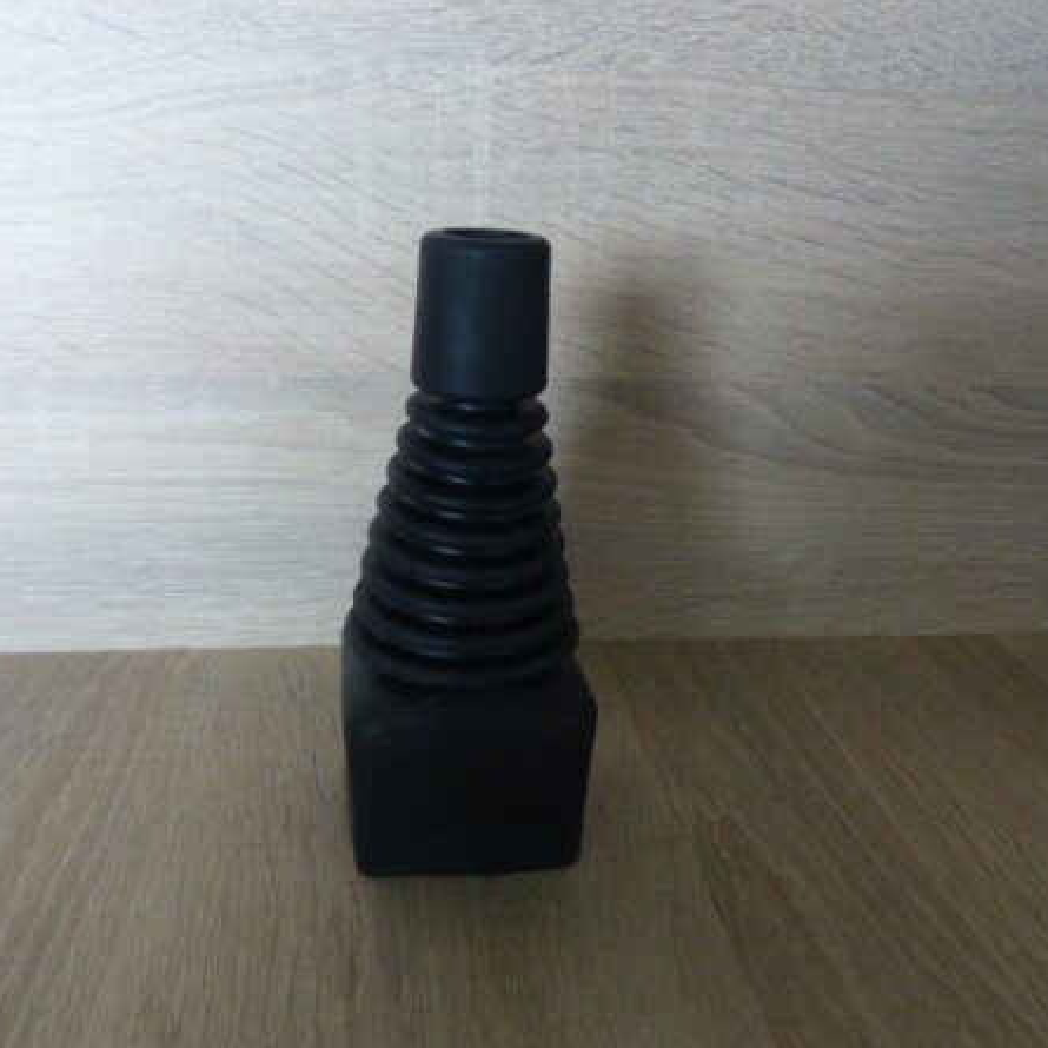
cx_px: 495
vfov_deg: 52.5
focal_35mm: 31
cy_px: 525
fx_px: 1062
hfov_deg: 52.5
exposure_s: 1/30
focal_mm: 4.5
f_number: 2.8
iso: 400
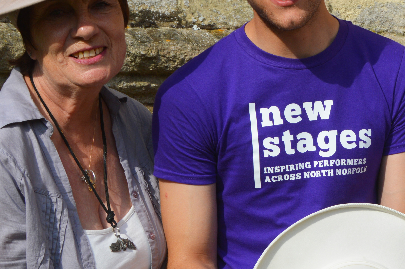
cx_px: 450
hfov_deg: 17.4
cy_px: 130
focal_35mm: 113
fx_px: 1273
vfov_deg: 12.1
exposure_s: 1/400
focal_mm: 31
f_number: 9
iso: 100
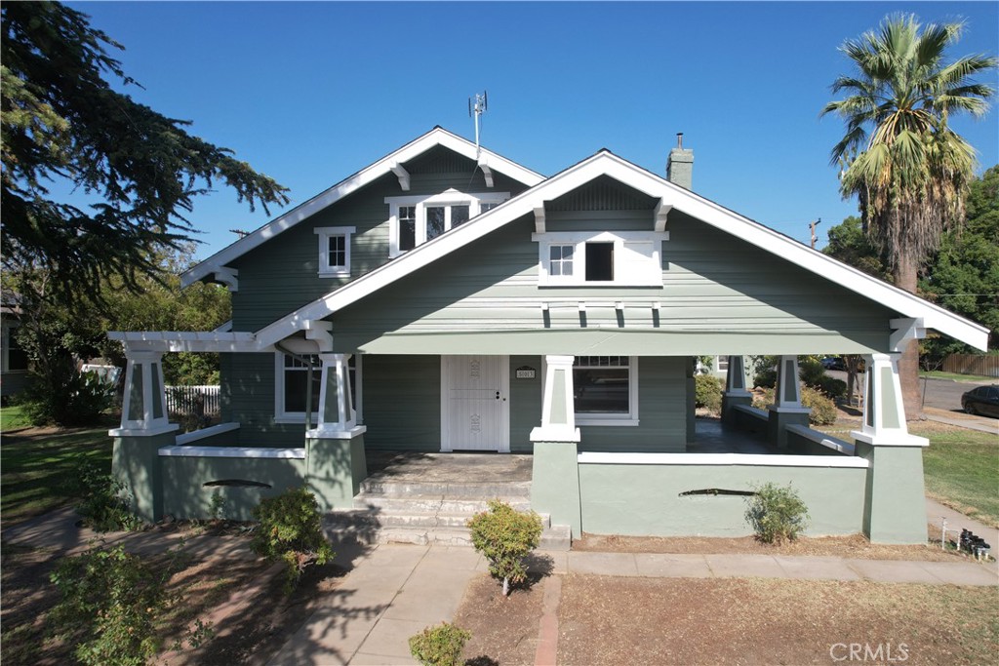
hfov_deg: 78.6
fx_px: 611
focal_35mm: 22
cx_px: 500
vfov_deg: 57.2
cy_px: 333
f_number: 2.8
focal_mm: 8.38
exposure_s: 1/1600
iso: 100
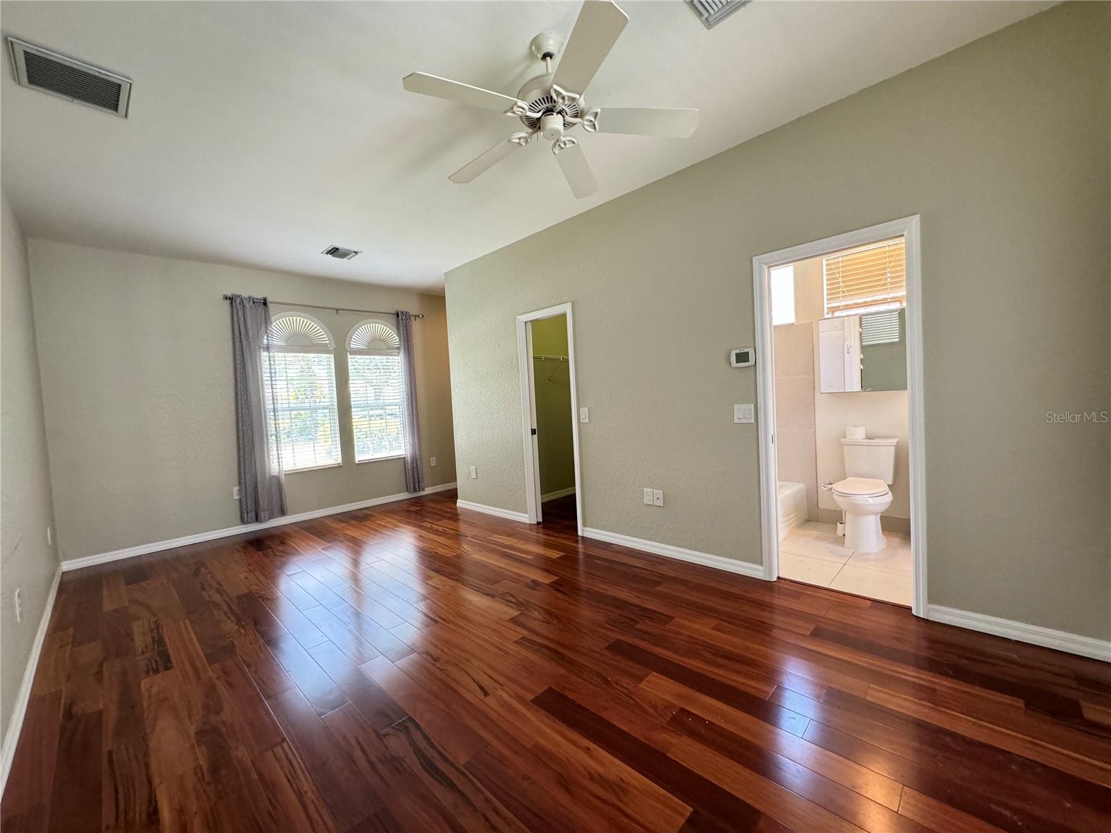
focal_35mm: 14
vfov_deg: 85.7
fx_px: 449
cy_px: 416
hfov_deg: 102.1
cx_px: 556
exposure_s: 1/120
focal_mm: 2.22
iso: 320
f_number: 2.2
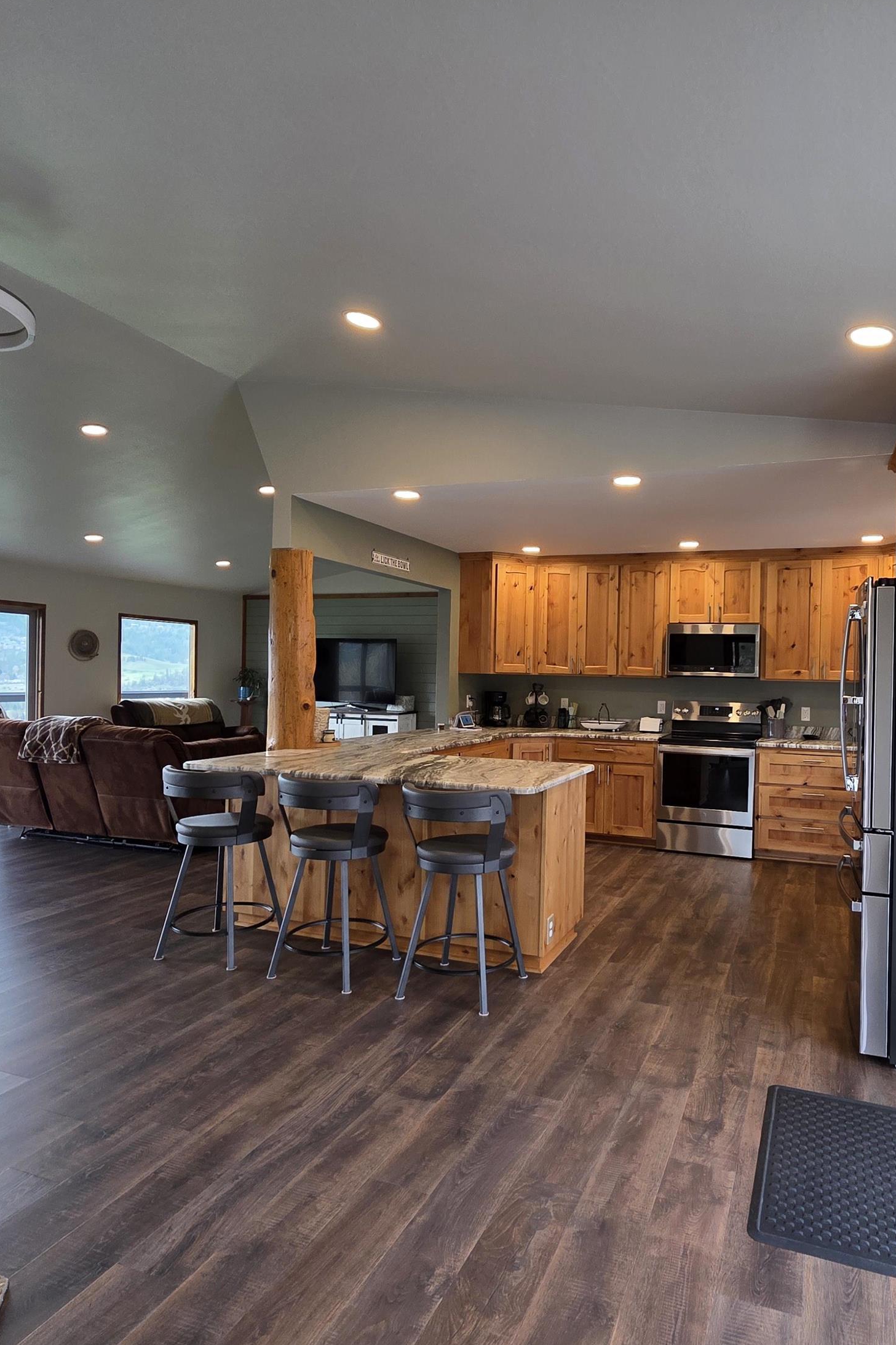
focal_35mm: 19
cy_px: 691
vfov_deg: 86.9
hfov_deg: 63.5
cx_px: 568
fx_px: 709
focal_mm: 2.2
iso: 100
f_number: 1.9
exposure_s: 1/120
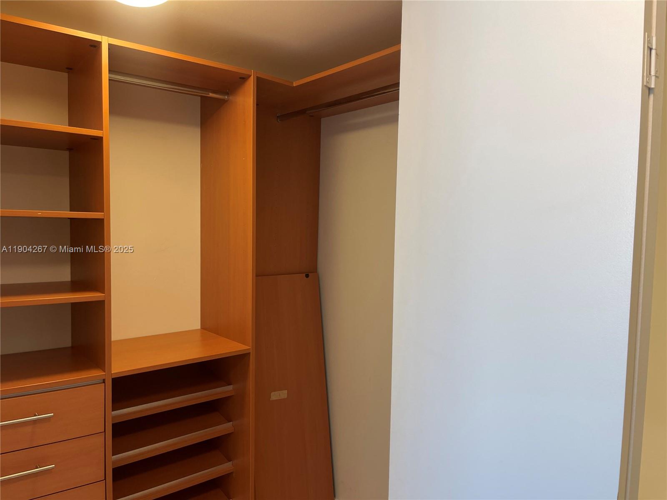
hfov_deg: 67.3
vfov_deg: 53.1
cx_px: 334
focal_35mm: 26
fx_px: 501
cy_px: 250
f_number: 1.6
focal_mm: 5.1
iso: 64
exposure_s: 1/120
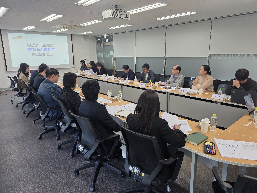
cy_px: 96
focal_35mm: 23
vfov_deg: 58.9
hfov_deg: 73.9
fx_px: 171
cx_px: 128
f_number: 1.7
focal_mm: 6.3
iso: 80
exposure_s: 1/120
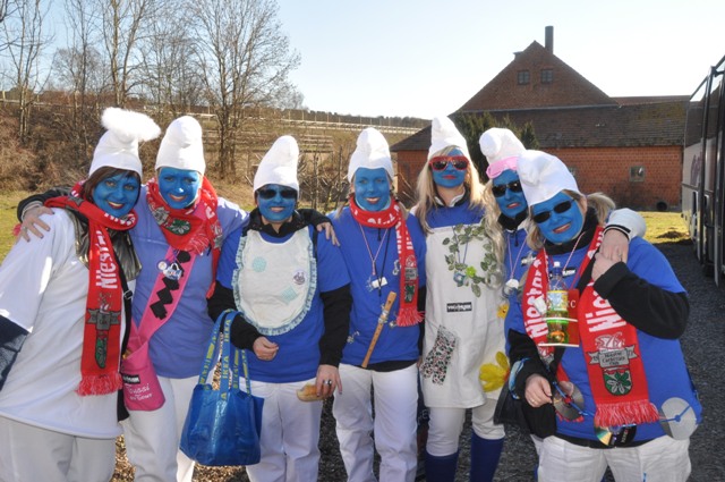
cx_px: 362
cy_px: 241
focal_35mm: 33
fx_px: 664
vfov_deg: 39.9
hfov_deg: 57.3
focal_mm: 22
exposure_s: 1/200
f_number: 14
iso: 500
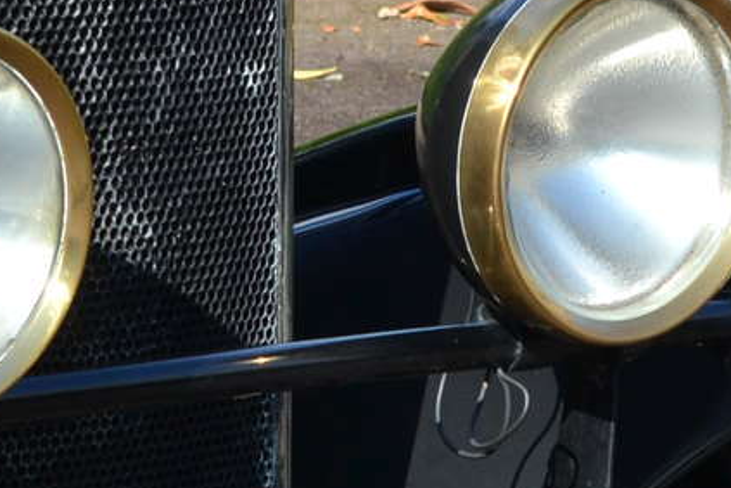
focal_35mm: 390
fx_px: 7926
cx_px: -40
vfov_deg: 3.5
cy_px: 449
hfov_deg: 5.3
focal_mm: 55
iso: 400
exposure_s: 1/320
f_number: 9
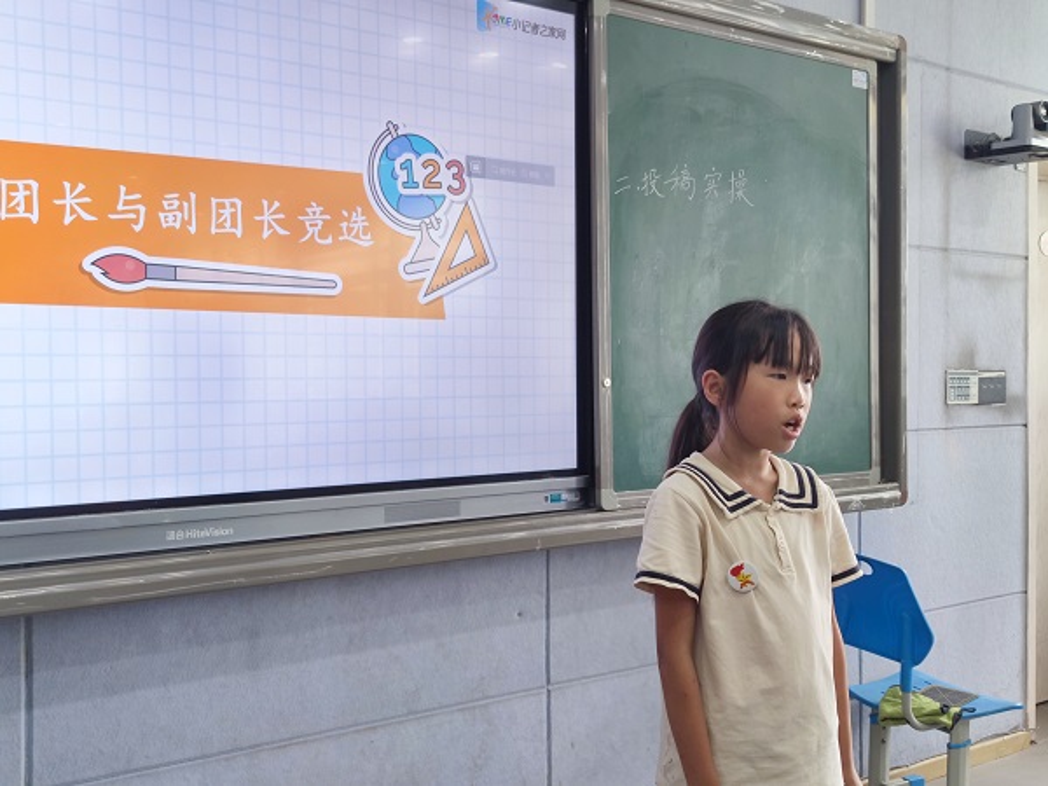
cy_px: 393
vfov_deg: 36.0
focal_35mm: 40
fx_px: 1211
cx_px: 524
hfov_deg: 46.8
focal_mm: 6.72
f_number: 1.69
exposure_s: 1/100
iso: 102
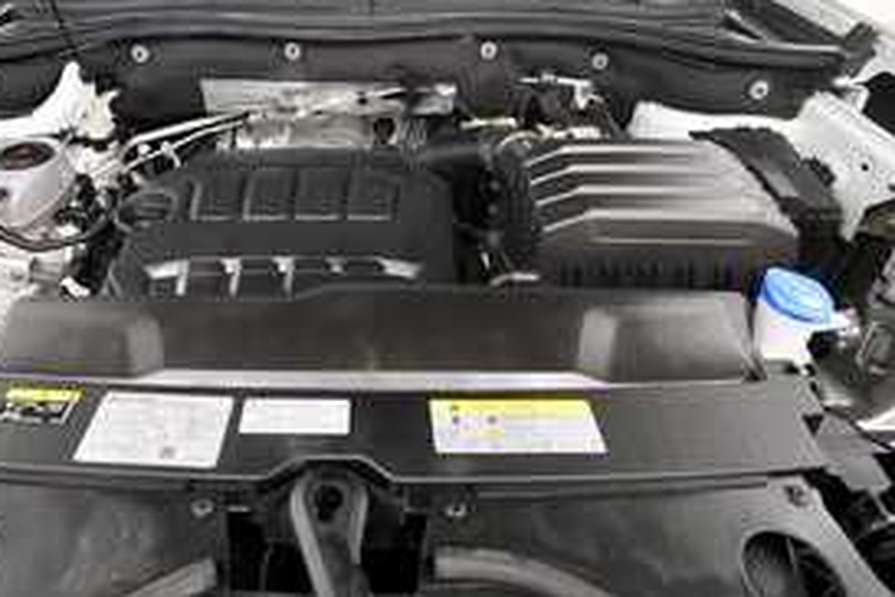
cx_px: 374
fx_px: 547
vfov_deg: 55.0
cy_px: 162
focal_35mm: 22
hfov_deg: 78.0
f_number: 4.5
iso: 2000
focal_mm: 10
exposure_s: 1/125
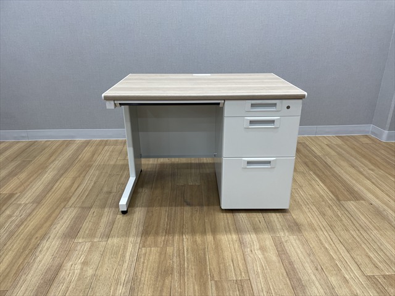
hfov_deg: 67.3
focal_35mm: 26
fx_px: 297
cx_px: 198
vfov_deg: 53.1
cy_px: 148
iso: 100
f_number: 1.6
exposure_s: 1/100
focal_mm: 4.2
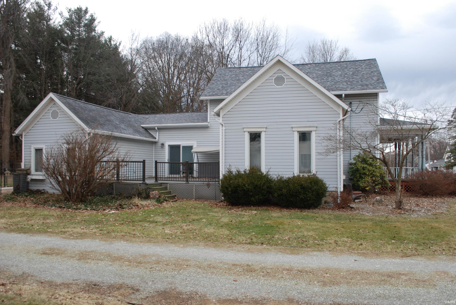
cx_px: 228
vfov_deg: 48.0
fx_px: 342
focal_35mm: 27
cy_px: 152
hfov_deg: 67.3
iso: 100
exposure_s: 1/125
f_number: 5.6
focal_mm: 18
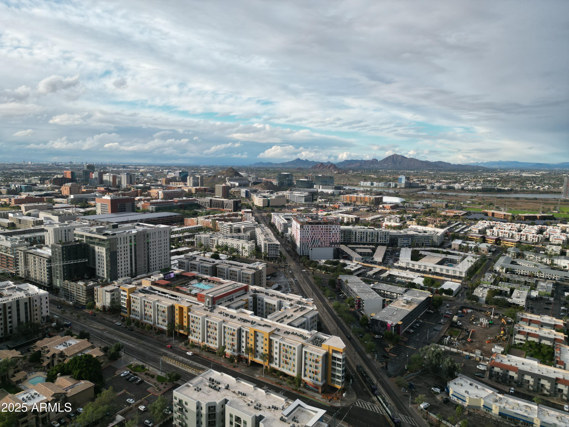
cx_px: 284
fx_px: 394
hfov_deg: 71.6
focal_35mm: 24
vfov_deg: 56.8
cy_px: 214
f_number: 1.7
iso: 140
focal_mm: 6.72
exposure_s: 1/2000
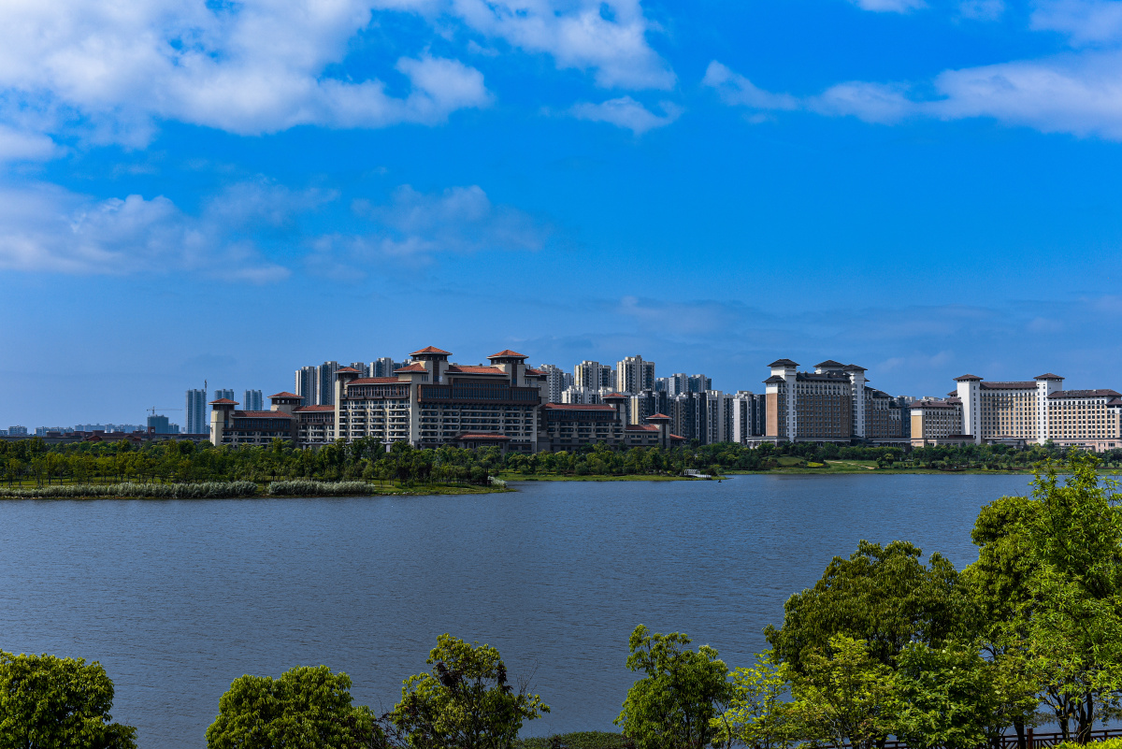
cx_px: 561
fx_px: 1309
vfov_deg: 31.9
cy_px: 374
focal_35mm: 42
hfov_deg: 46.4
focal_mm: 42
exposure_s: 1/400
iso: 100
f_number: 8
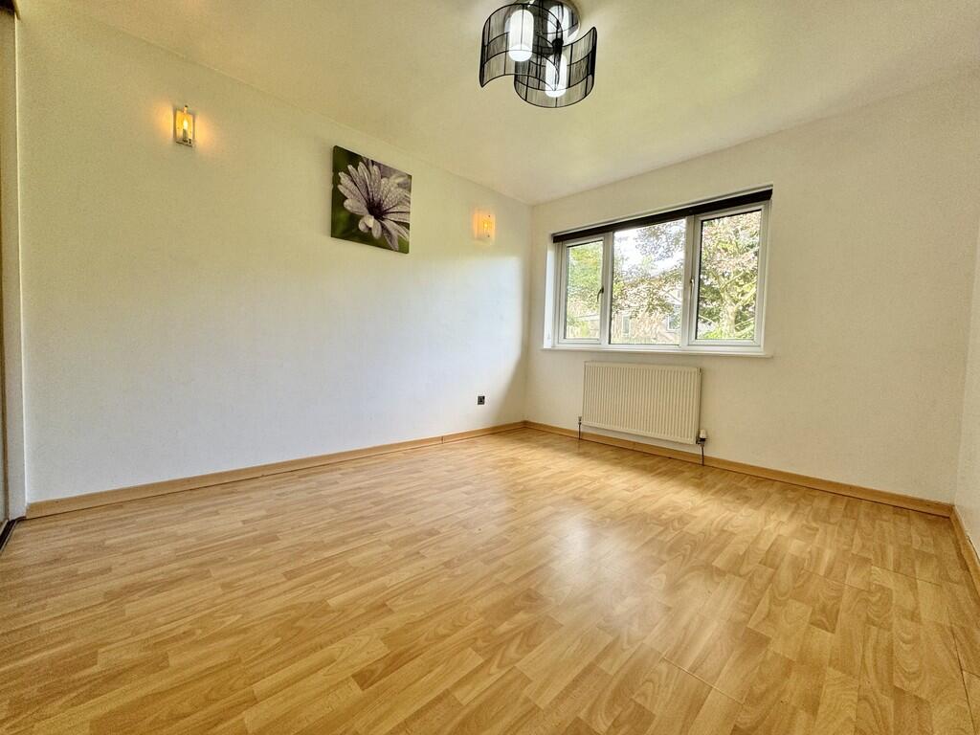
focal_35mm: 14
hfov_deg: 102.1
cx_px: 490
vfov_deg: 85.7
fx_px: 396
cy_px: 368
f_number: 2.2
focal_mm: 2.22
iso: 80
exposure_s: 1/99
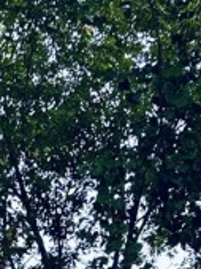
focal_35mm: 235
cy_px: 478
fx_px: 1824
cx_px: -106
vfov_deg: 8.2
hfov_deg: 6.2
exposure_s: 1/60
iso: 125
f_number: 1.6
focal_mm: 5.96
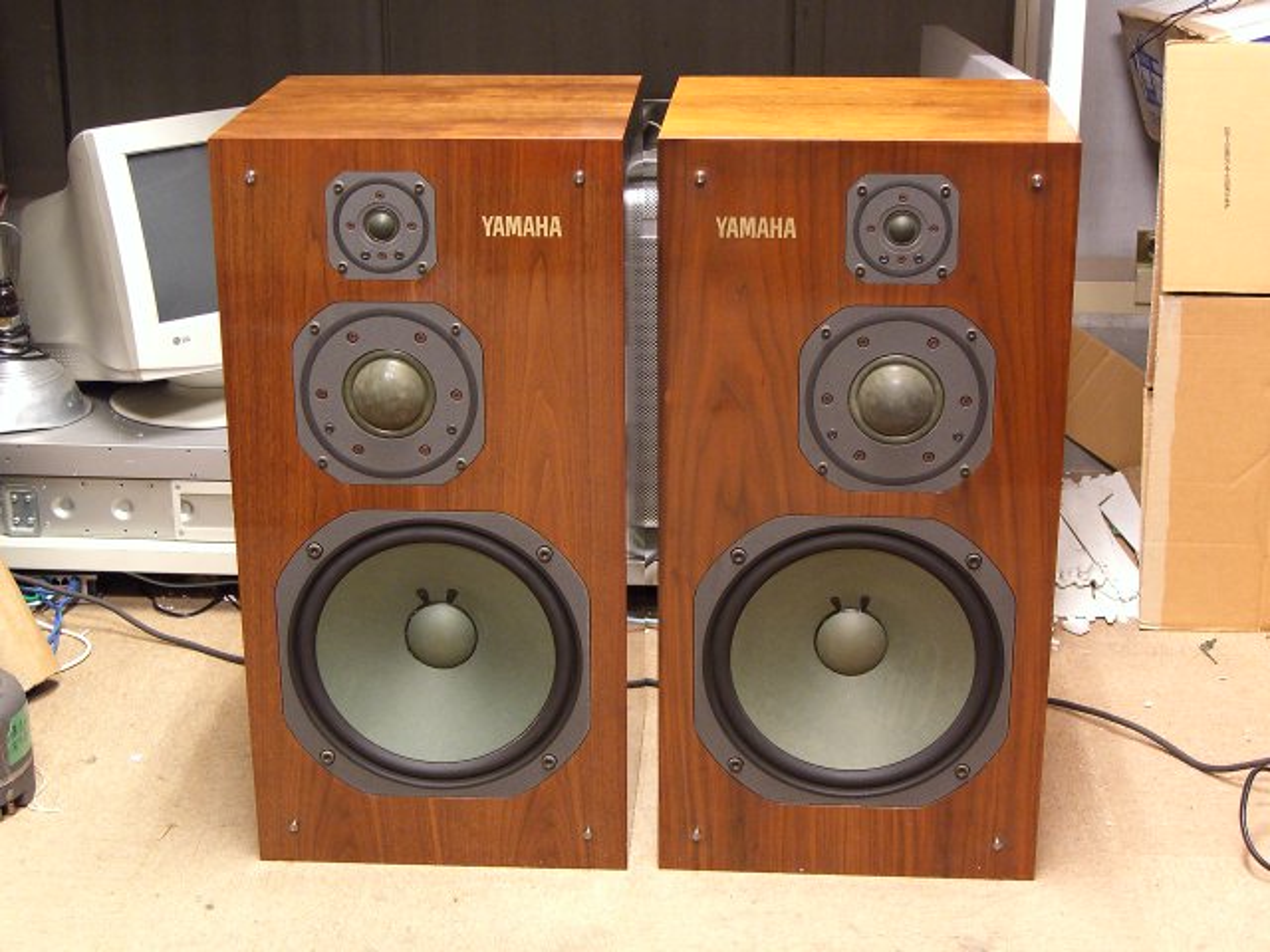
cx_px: 635
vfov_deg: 25.7
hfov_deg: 33.8
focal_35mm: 57
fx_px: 2091
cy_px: 476
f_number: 3.6
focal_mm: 11.8
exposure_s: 1/4
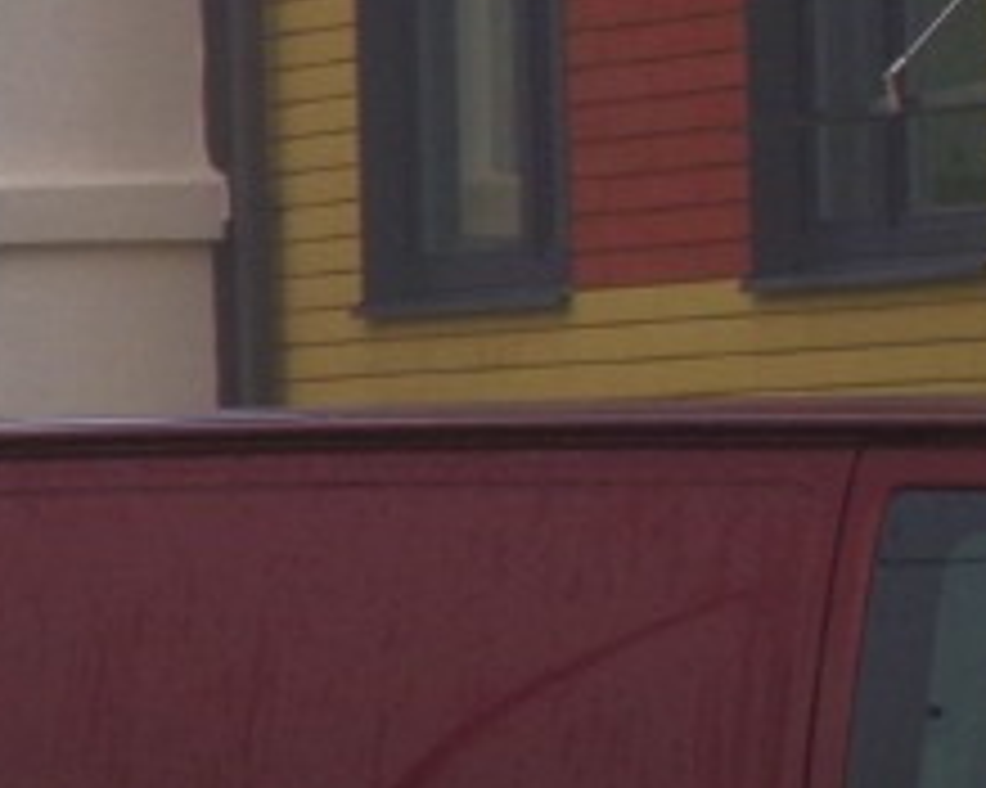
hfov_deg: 4.4
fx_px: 12222
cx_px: -1981
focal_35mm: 419
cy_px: -468
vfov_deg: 3.7
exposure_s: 1/125
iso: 250
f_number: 11
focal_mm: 40
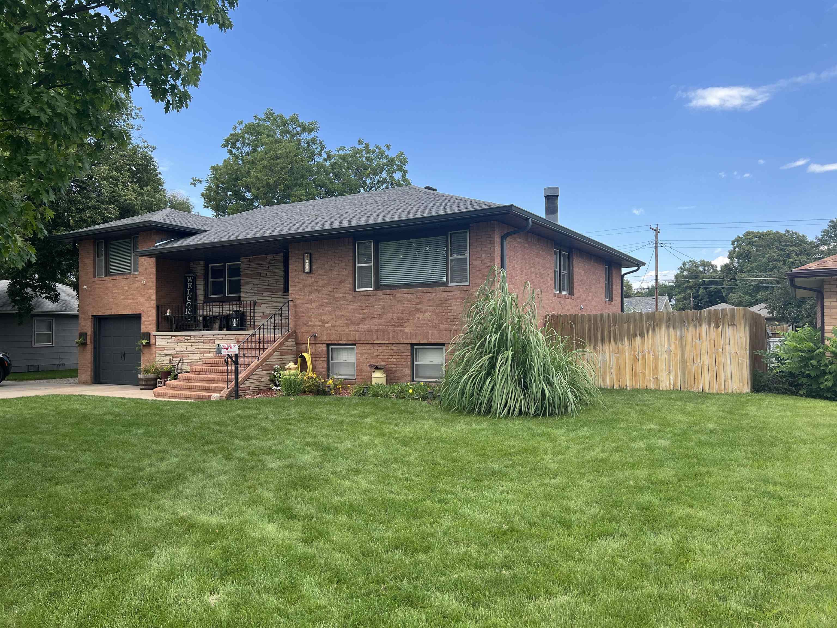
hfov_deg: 67.3
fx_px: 629
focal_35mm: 26
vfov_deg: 53.1
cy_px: 314
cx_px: 418
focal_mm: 5.7
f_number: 1.5
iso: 50
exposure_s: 1/1698
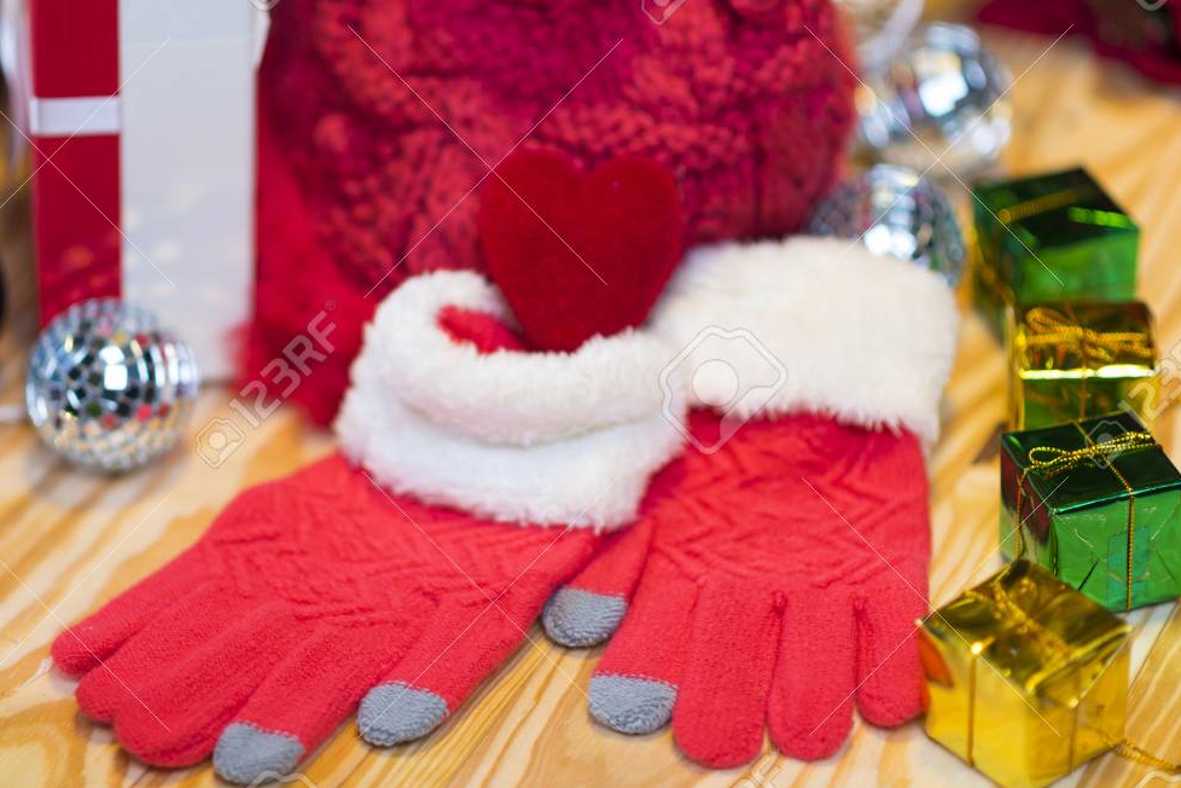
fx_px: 3707
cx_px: 491
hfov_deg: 18.1
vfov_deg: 12.1
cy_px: 341
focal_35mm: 113
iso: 100
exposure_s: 1/80
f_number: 2
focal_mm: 85
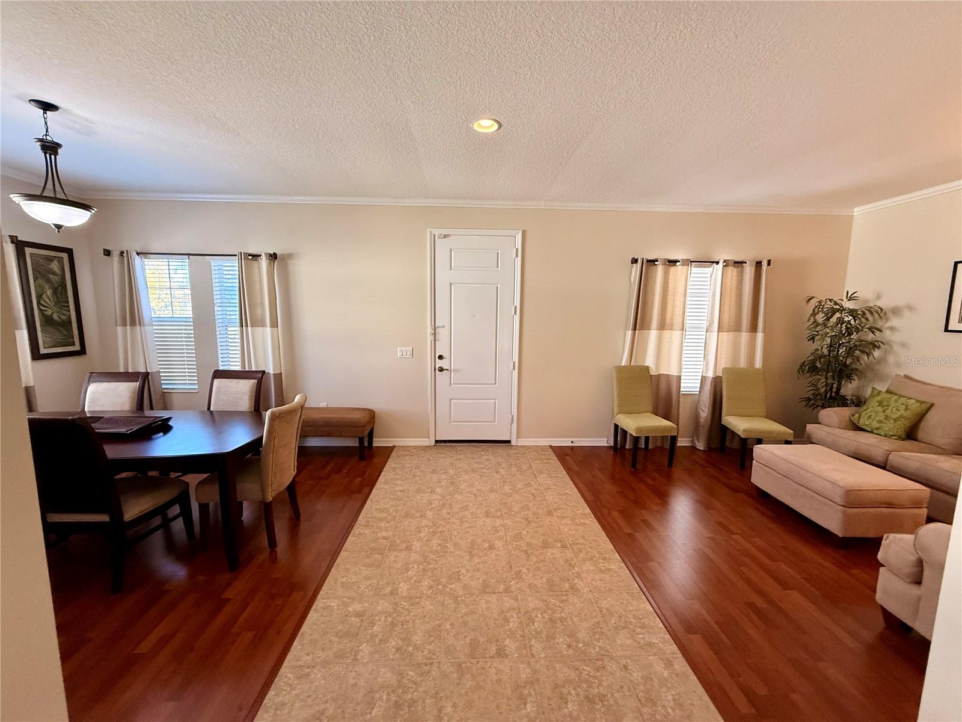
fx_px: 389
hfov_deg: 102.1
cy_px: 361
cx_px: 481
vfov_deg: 85.7
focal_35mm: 14
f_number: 2.2
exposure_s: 1/120
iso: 320
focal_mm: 2.22
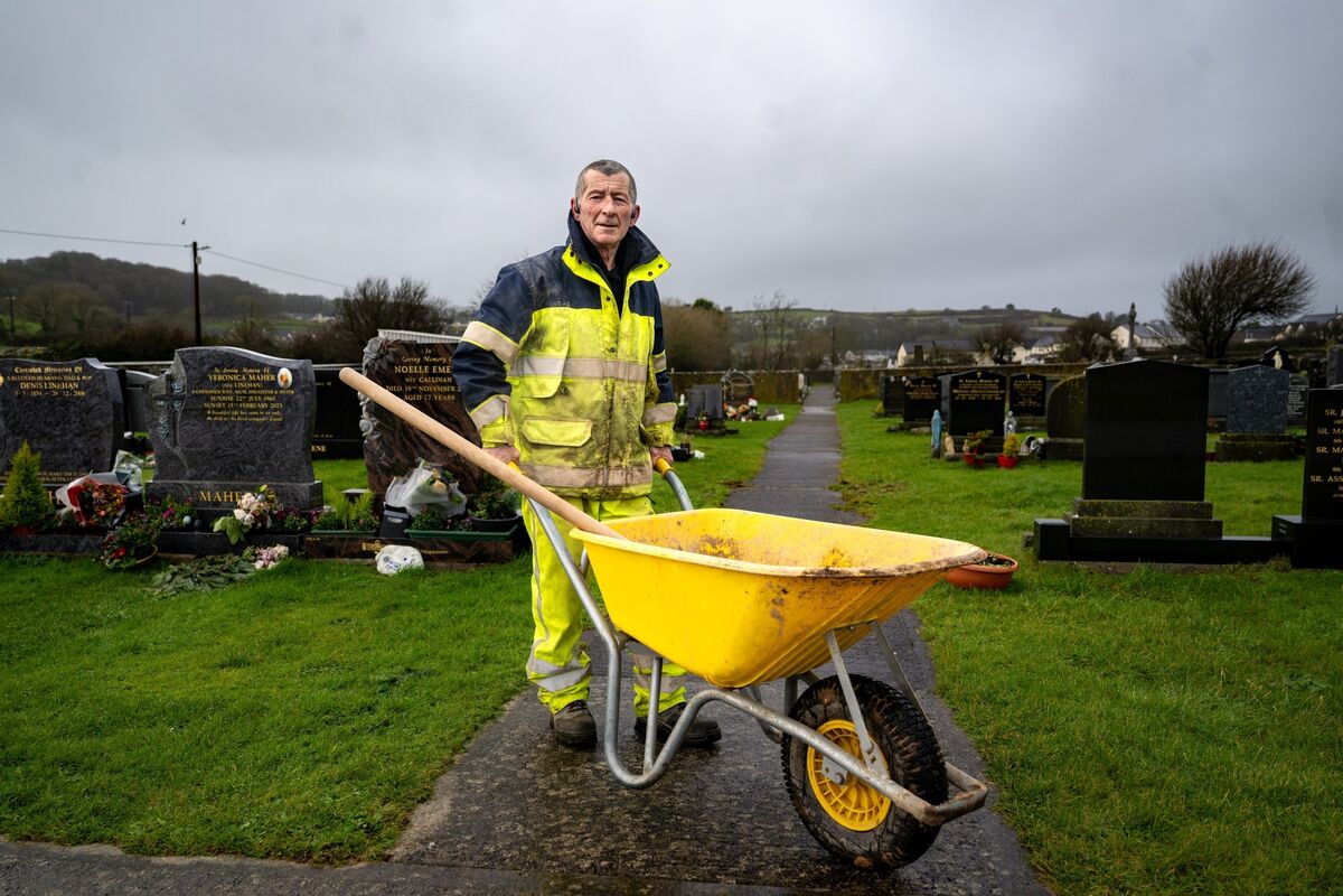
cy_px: 448
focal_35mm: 26
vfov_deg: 48.7
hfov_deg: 68.4
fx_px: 989
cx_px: 672
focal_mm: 26.5
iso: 80
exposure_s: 1/250
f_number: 4
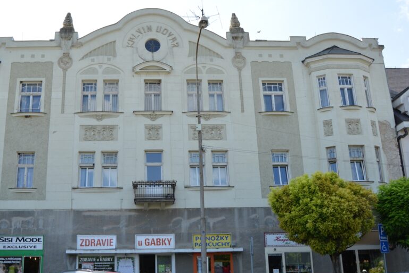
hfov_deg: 52.5
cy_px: 163
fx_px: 409
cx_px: 153
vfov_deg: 36.8
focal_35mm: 36
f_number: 9
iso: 200
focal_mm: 18
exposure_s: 1/320
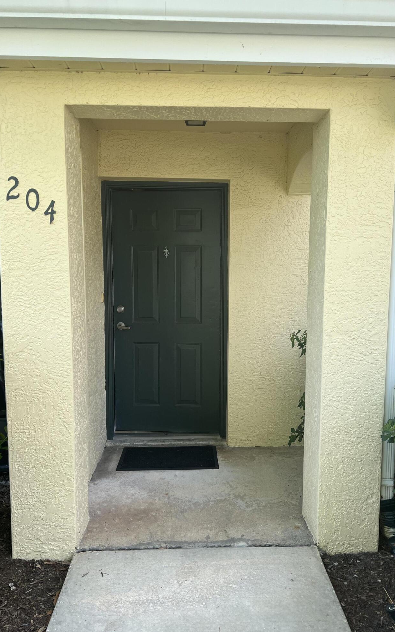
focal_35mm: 28
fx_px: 482
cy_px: 320
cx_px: 214
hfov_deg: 44.5
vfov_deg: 66.5
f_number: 1.5
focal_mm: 5.7
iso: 50
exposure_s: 1/753
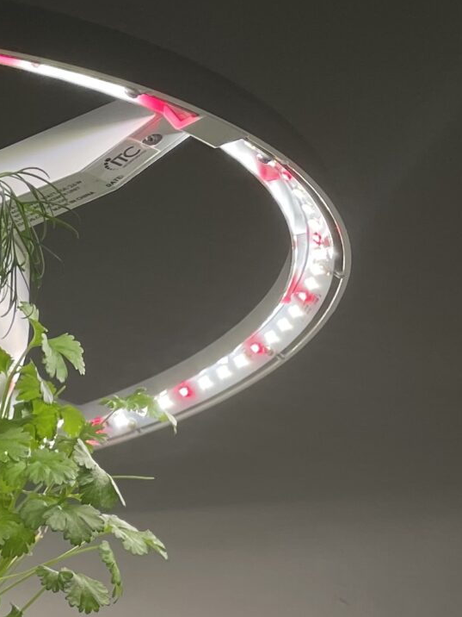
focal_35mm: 93
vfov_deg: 17.4
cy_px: 1087
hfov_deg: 14.7
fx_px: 1655
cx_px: -245
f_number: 1.6
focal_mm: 5.1
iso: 32
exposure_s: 1/494
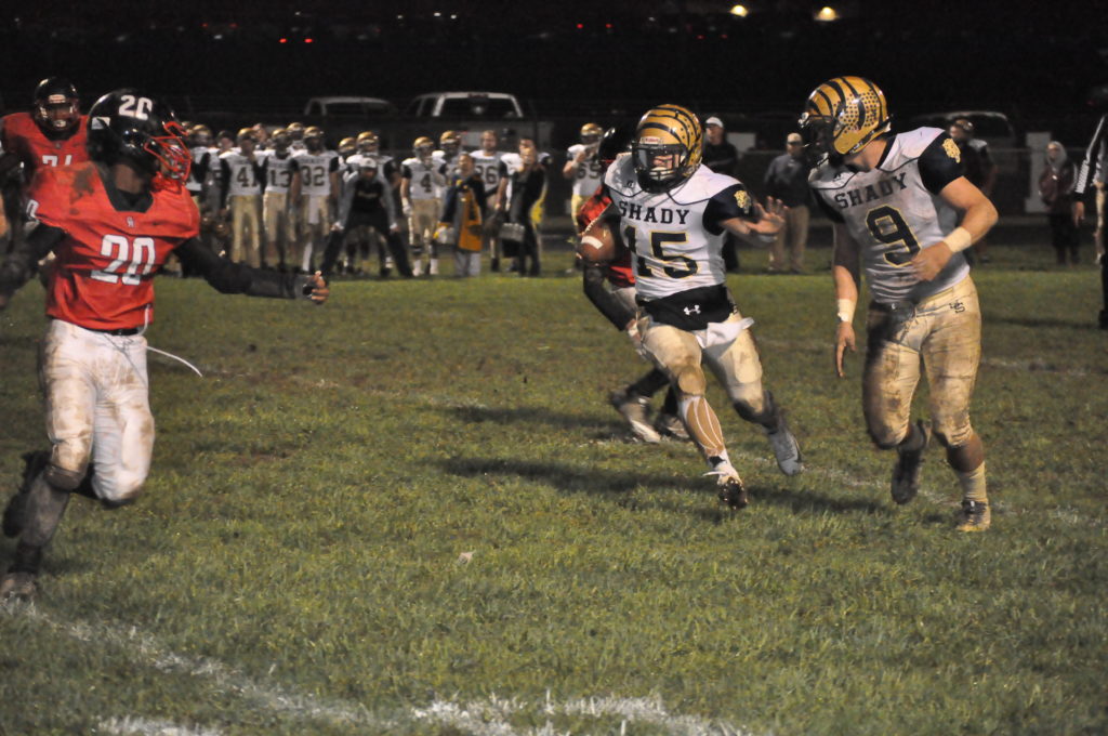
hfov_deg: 13.7
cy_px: 368
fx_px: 4611
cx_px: 554
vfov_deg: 9.1
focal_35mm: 150
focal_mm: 100
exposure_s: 1/200
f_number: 4.5
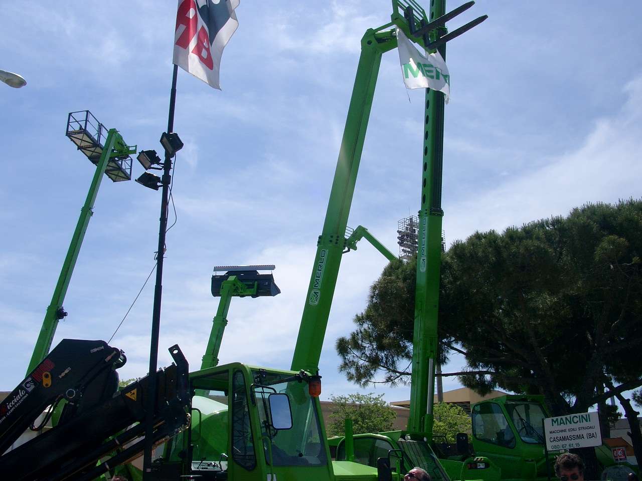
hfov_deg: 54.0
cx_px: 321
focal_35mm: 34
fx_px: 631
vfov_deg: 41.8
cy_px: 240
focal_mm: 7.13
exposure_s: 1/732
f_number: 5.6
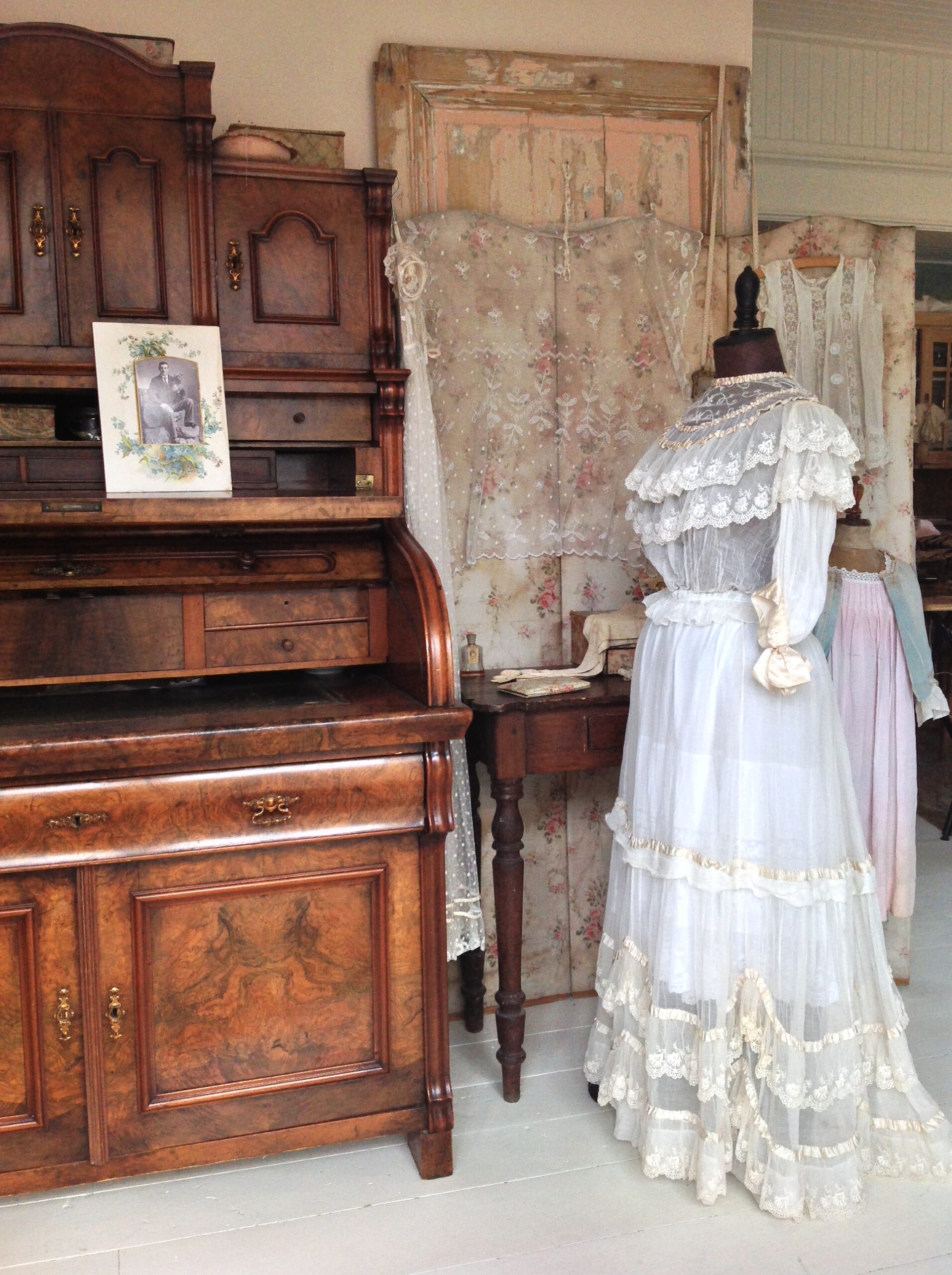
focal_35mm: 35
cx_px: 476
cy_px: 638
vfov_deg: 52.7
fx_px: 1287
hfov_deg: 40.6
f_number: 2.4
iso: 80
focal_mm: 4.28
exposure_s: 1/120
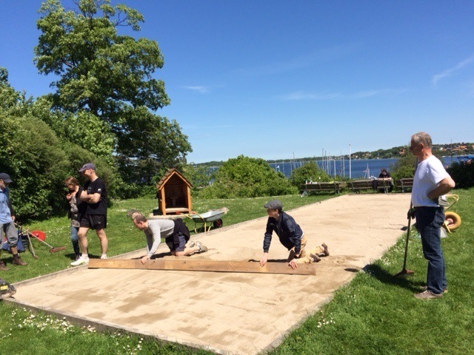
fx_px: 397
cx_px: 237
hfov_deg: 61.7
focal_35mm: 29
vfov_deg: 48.2
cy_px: 178
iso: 32
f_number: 2.2
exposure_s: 1/2160
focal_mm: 4.15
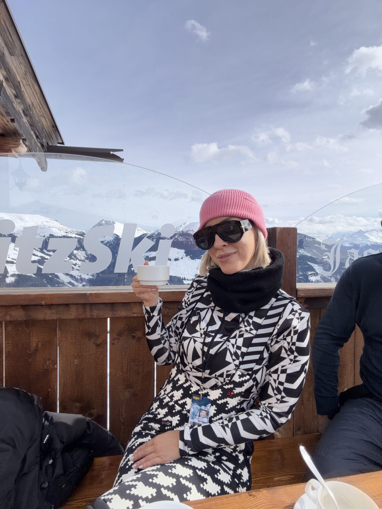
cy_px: 254
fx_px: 280
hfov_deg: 68.7
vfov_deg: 84.7
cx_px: 191
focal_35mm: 19
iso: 25
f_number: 1.9
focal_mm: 2.71
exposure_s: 1/1706
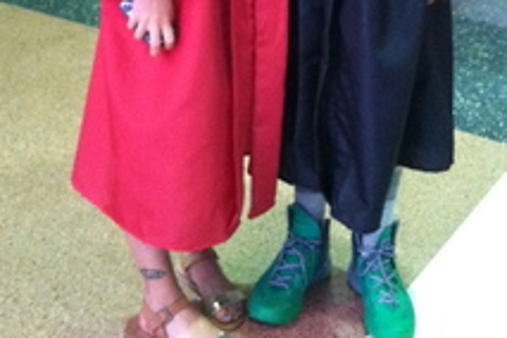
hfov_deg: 24.7
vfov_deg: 15.3
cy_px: -183
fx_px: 1155
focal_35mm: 82
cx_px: 308
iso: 500
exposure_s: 1/15
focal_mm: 3.85
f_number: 2.8
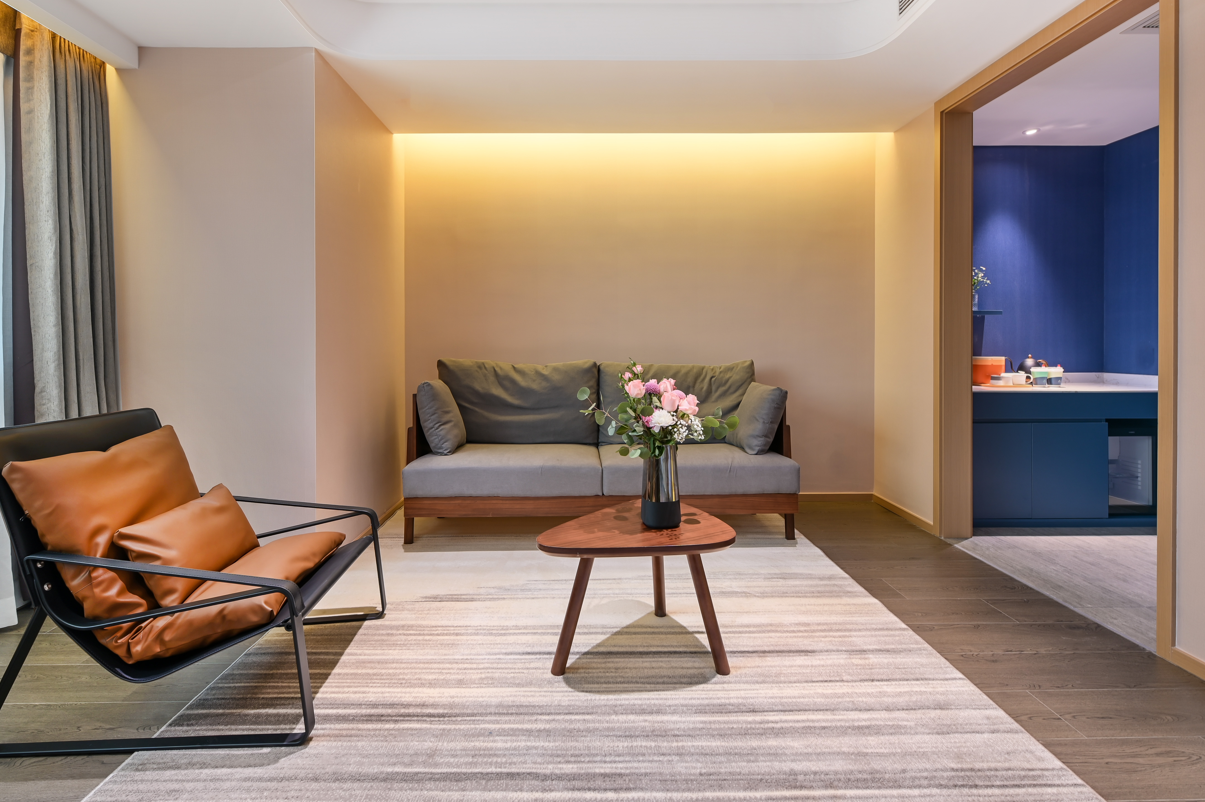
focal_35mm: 16
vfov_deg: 73.4
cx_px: 591
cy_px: 351
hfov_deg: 96.8
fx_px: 535
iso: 200
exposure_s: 1/3
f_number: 9
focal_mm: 14
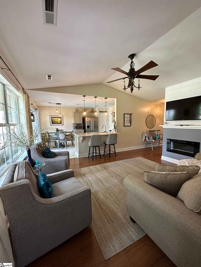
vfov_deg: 102.1
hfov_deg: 85.7
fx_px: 108
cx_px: 100
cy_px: 134
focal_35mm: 14
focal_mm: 2.22
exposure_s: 1/60
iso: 200
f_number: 2.2
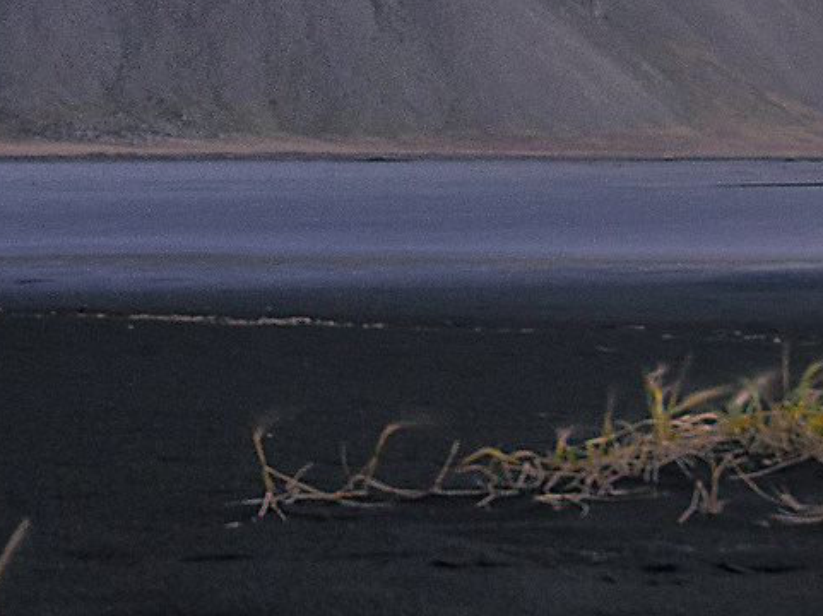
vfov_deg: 12.8
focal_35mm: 115
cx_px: 169
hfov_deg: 17.0
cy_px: 210
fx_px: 2732
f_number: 5
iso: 320
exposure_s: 20
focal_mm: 16
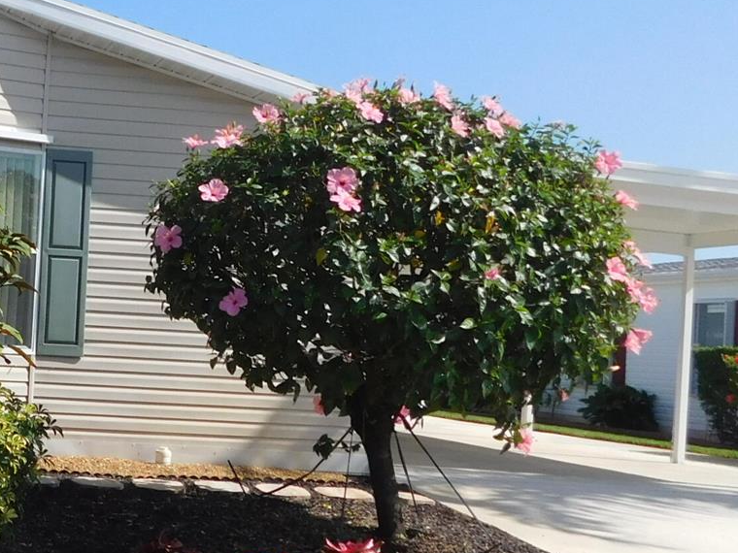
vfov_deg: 23.6
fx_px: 1322
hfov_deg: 27.7
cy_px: 327
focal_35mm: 62
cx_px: -130
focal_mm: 4
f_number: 6
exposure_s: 1/500
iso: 125
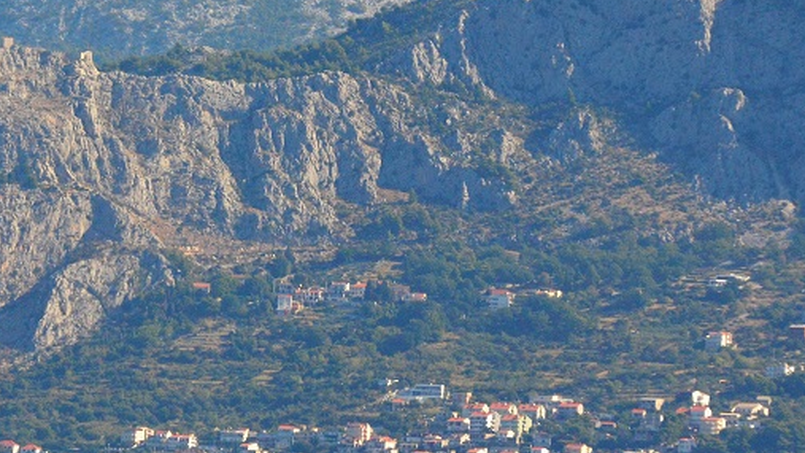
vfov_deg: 2.1
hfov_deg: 3.8
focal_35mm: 572
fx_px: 12208
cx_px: 211
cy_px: 162
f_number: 5.6
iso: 2000
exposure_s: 1/8000
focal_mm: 185
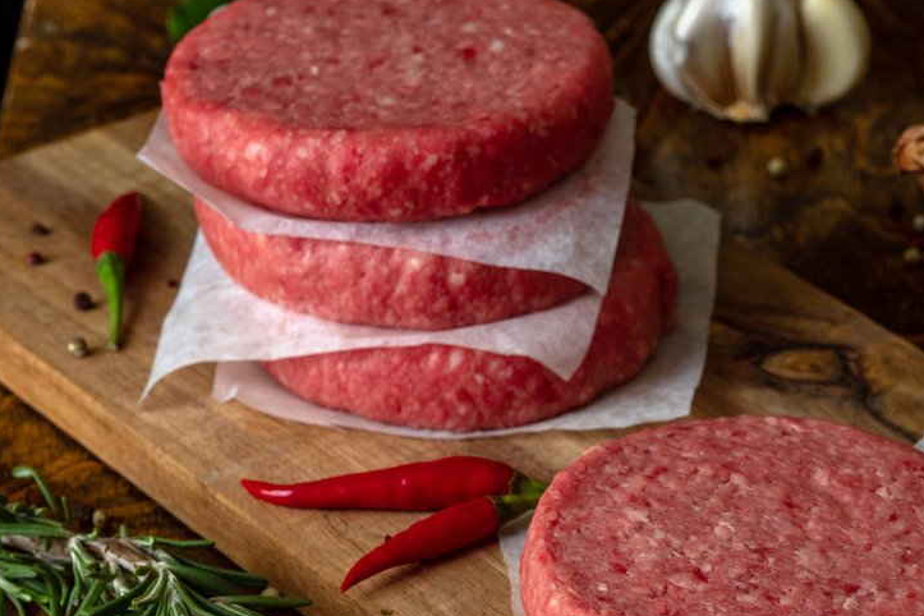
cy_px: 428
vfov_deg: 8.8
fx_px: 4004
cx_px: 753
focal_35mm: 156
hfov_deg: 13.1
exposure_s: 1/160
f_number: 7.1
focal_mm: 60
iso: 100
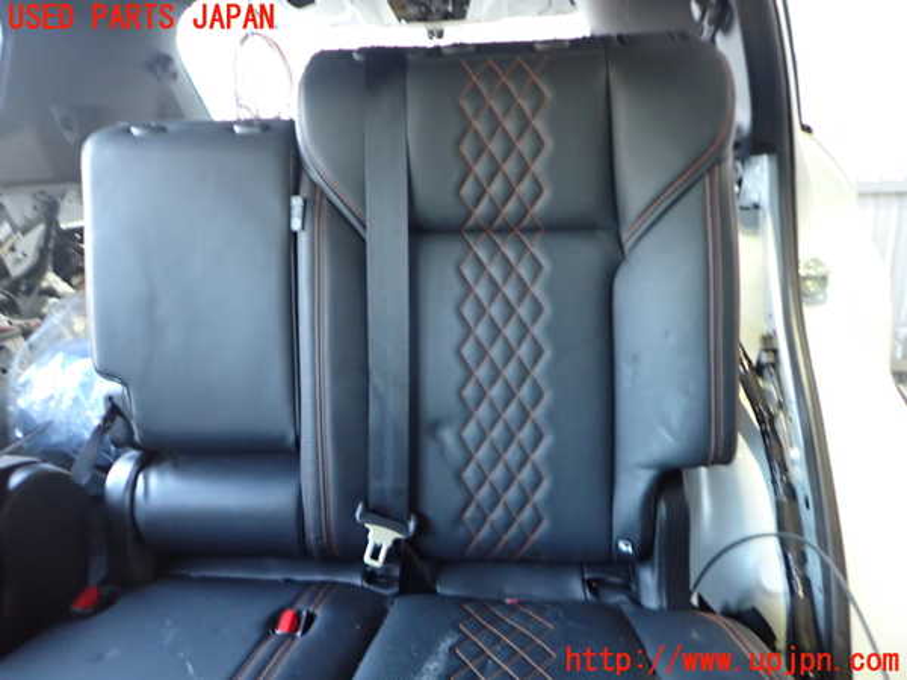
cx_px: 454
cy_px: 340
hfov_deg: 69.4
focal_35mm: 25
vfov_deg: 54.9
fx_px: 655
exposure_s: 1/30
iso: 640
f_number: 2
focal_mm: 4.5
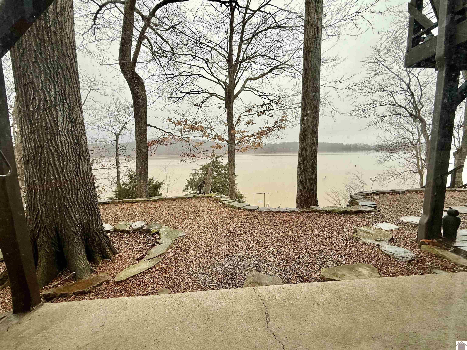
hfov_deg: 102.1
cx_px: 234
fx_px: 189
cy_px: 175
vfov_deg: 85.7
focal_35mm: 14
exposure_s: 1/312
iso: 50
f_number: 2.2
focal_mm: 2.22
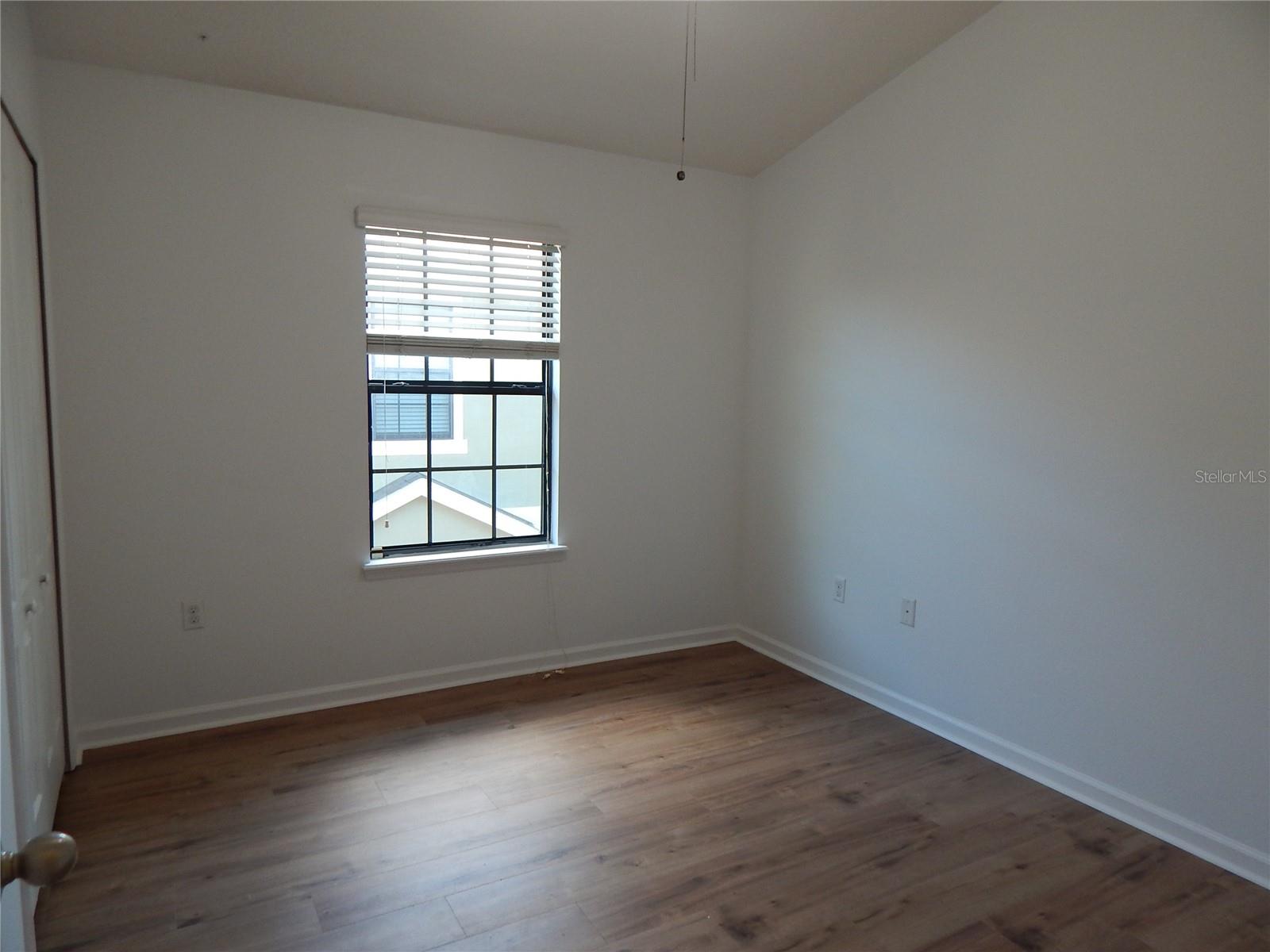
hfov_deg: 76.4
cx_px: 635
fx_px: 807
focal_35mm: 22
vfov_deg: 61.1
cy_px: 476
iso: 160
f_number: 3
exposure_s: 1/30
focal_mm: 4
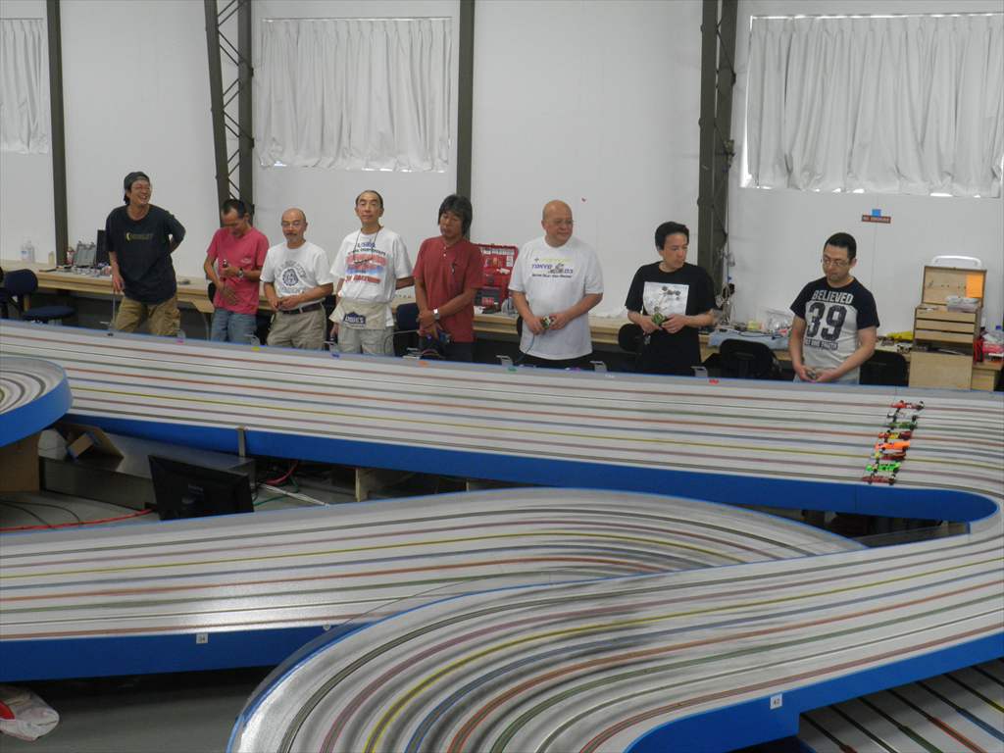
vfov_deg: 29.7
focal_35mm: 49
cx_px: 502
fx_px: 1421
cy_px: 376
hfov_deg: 38.9
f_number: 4.2
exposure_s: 1/20
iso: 200
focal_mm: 8.7
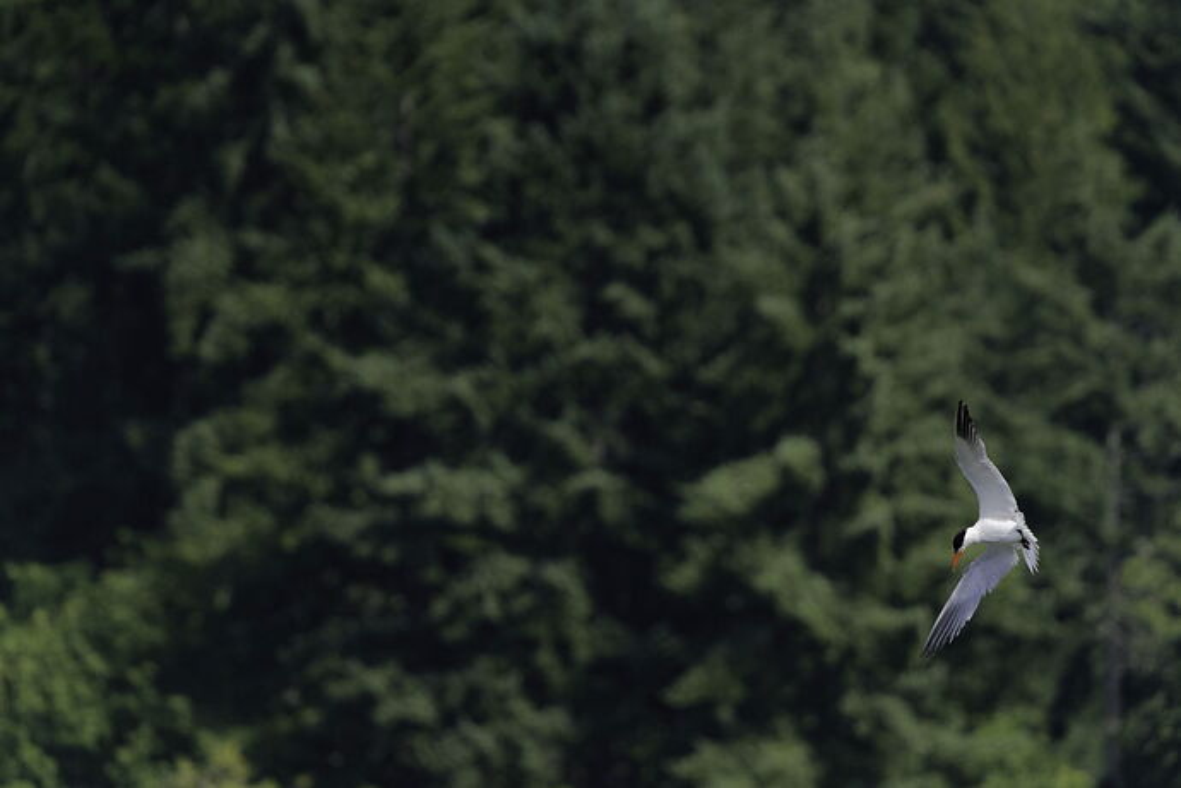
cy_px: 394
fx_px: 19682
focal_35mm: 600
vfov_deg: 2.3
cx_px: 590
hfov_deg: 3.4
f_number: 8
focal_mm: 600
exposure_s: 1/6400
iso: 1250
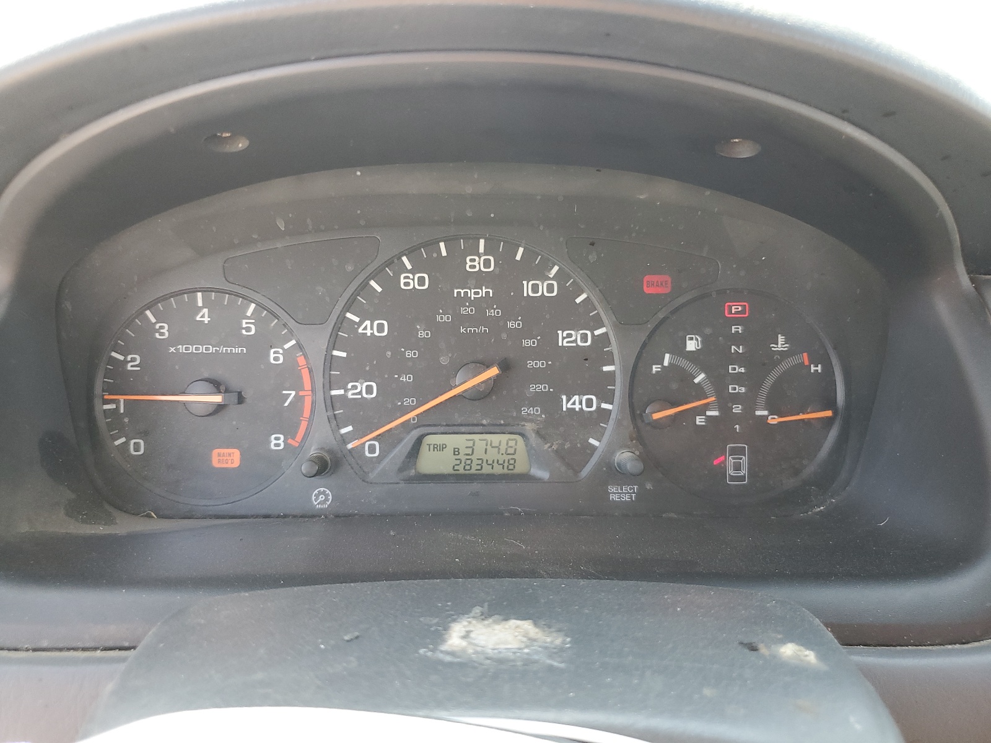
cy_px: 372
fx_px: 744
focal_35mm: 26
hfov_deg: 67.3
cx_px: 496
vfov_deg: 53.1
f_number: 1.5
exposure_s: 1/120
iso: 77
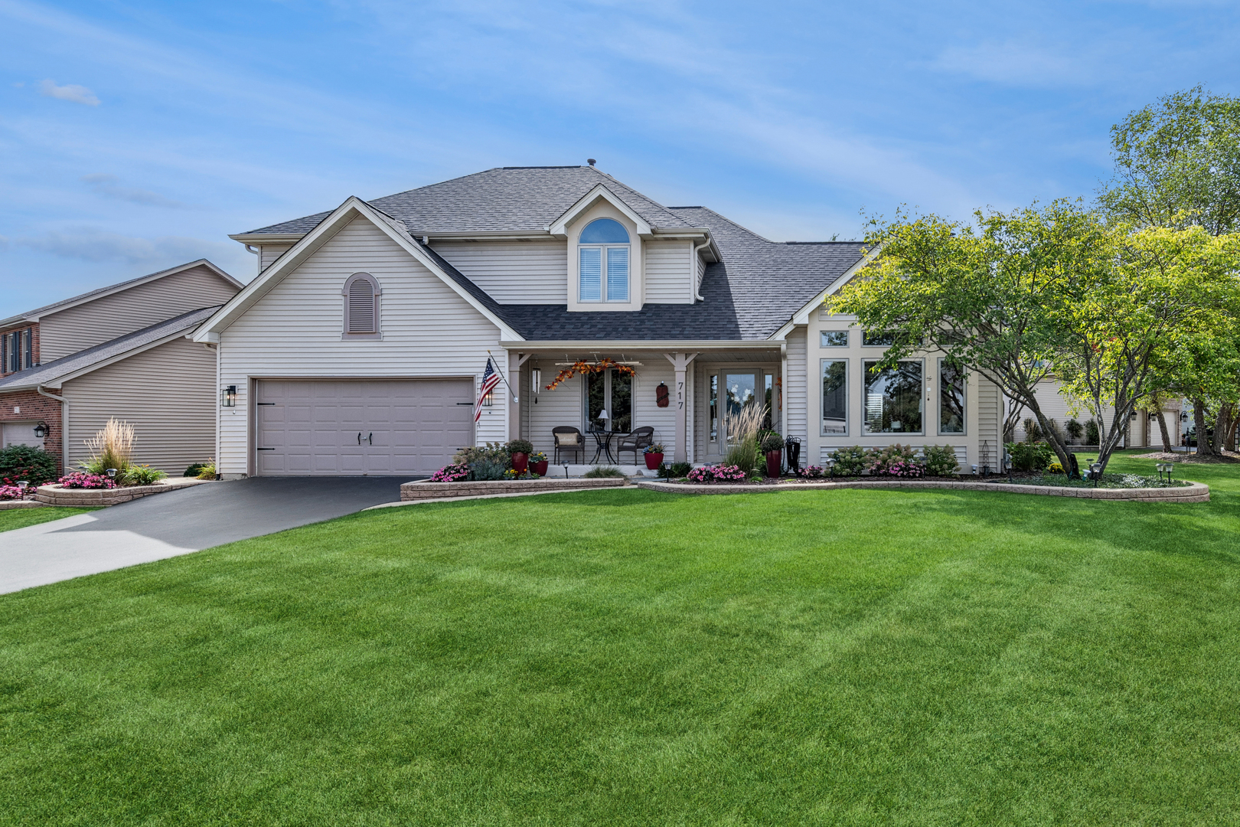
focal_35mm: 21
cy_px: 414
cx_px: 620
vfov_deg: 59.5
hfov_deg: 81.2
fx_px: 723
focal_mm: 14
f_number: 8
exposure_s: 1/320
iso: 250
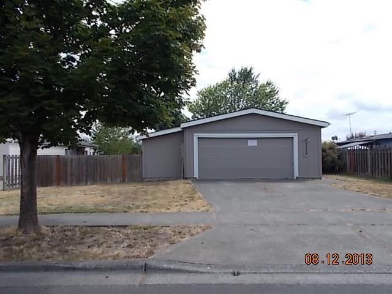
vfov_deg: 53.1
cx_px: 196
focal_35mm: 26
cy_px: 147
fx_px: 294
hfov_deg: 67.3
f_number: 8
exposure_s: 1/125
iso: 80
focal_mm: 4.6
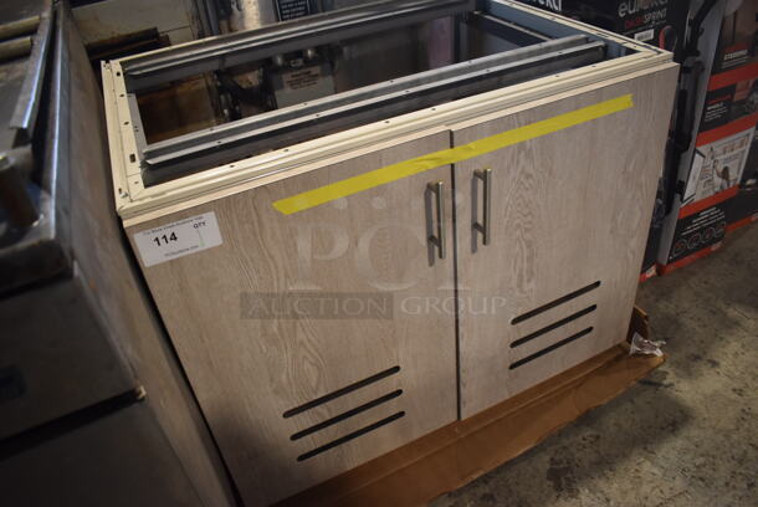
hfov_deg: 67.3
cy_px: 254
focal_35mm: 27
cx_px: 379
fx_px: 569
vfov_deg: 48.0
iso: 1250
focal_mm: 18
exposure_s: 1/125
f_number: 3.5
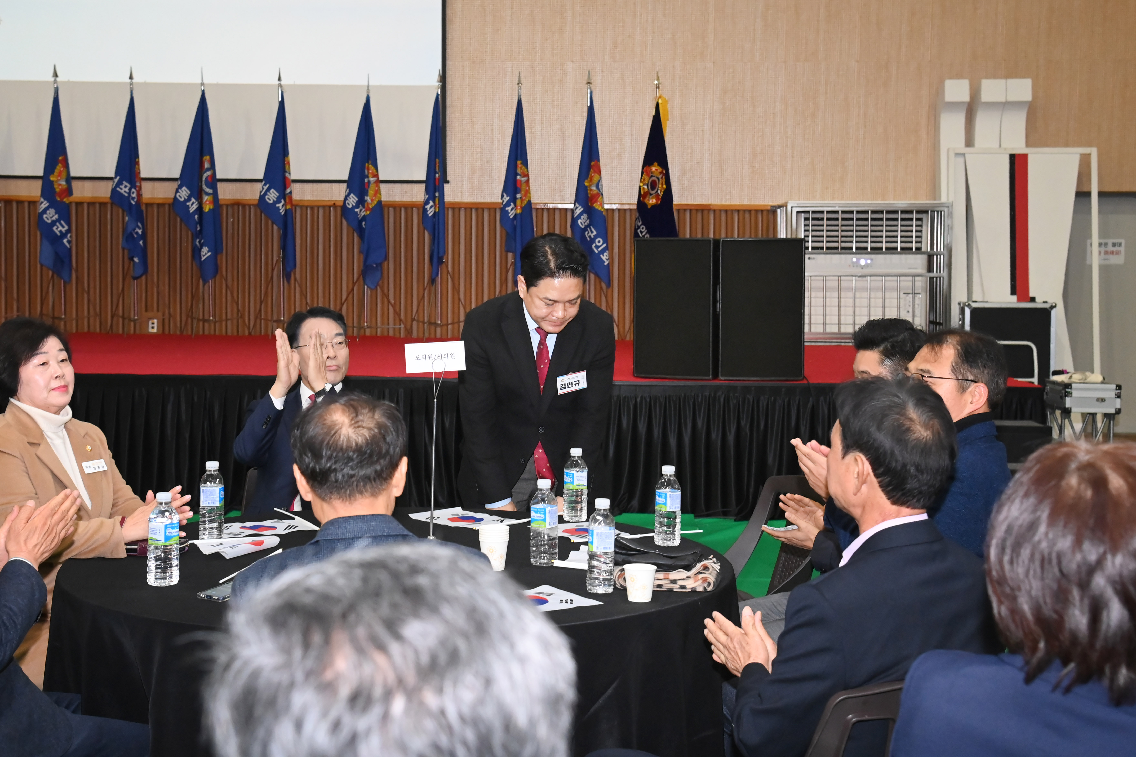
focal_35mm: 44
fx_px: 1388
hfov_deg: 44.5
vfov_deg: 30.5
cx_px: 568
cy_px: 378
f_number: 6.3
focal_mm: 44
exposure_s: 1/250
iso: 5000
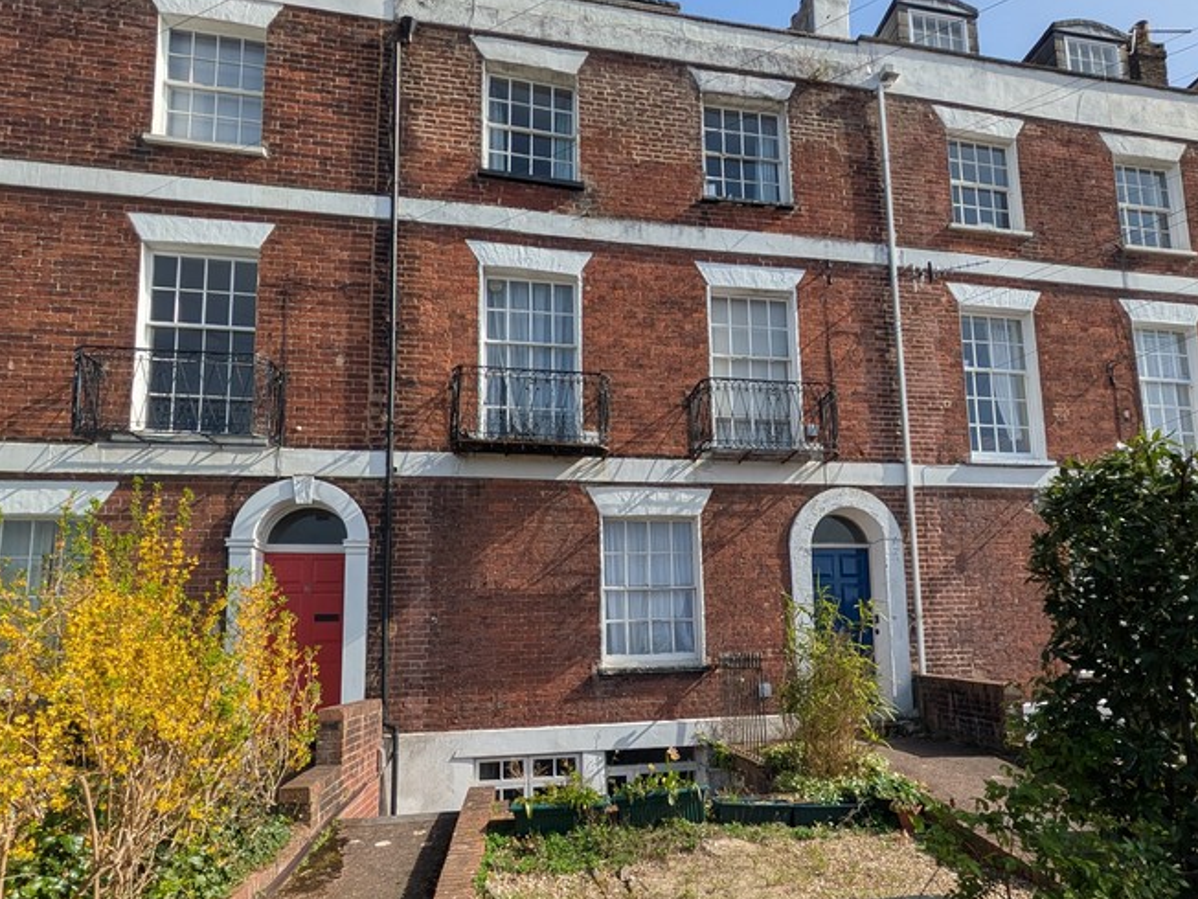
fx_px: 761
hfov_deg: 76.1
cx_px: 672
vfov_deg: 60.4
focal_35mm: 22
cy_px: 554
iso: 48
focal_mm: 1.83
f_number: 2.2
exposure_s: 1/1689
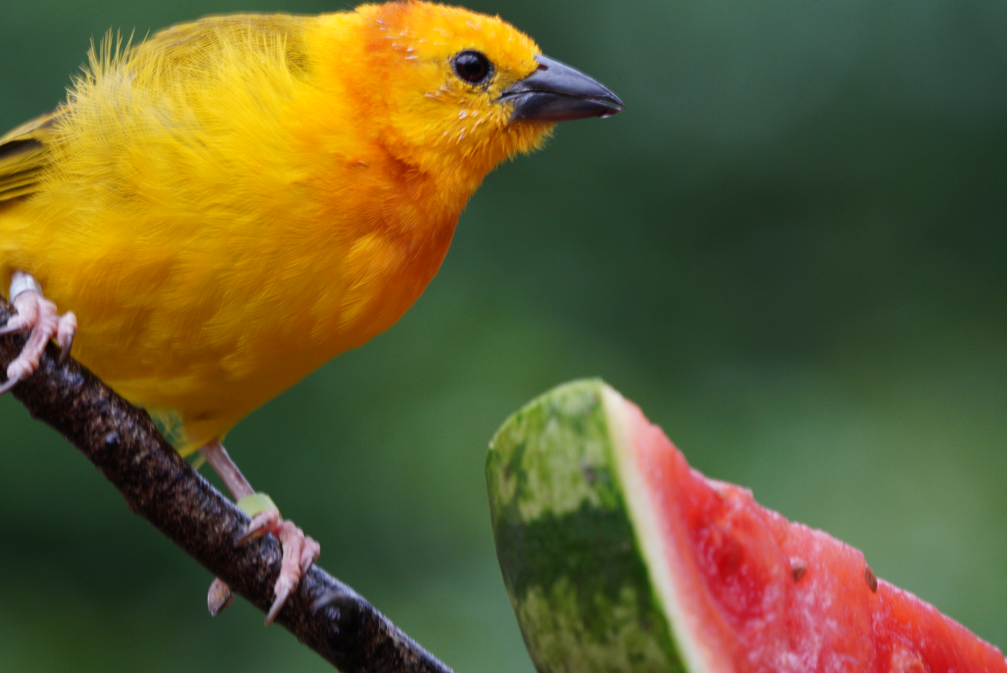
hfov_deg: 2.3
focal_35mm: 900
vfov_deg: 1.5
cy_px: 336
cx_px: 504
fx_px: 25192
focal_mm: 600
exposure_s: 1/40
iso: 500
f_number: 9
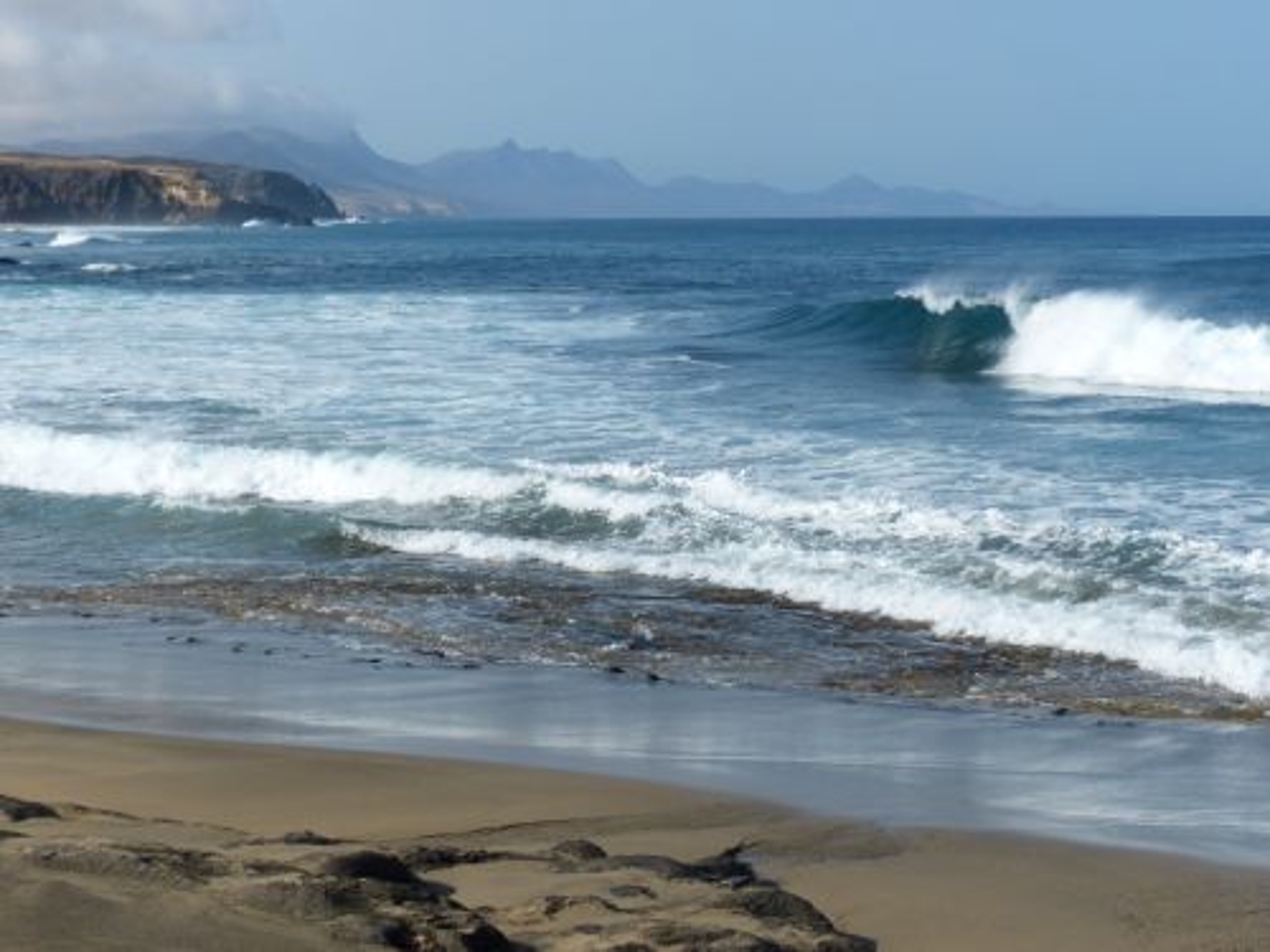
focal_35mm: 69
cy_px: 476
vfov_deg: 21.3
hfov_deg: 28.2
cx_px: 635
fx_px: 2531
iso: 100
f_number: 4
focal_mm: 12.5
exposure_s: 1/1600
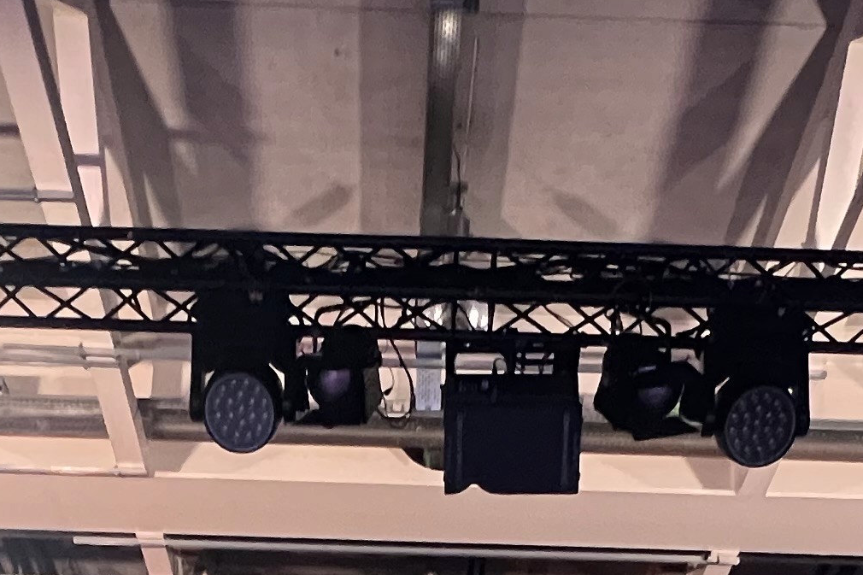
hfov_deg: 36.9
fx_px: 1294
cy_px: 1166
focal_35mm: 54
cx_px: 399
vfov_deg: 17.5
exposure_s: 1/60
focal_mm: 1.57
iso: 500
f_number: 1.8
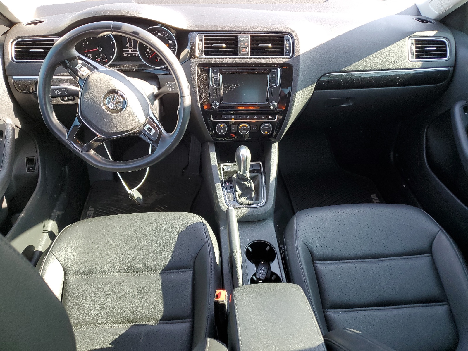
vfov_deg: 53.1
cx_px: 234
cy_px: 176
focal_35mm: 26
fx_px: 352
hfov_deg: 67.3
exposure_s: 1/120
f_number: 1.5
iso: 86
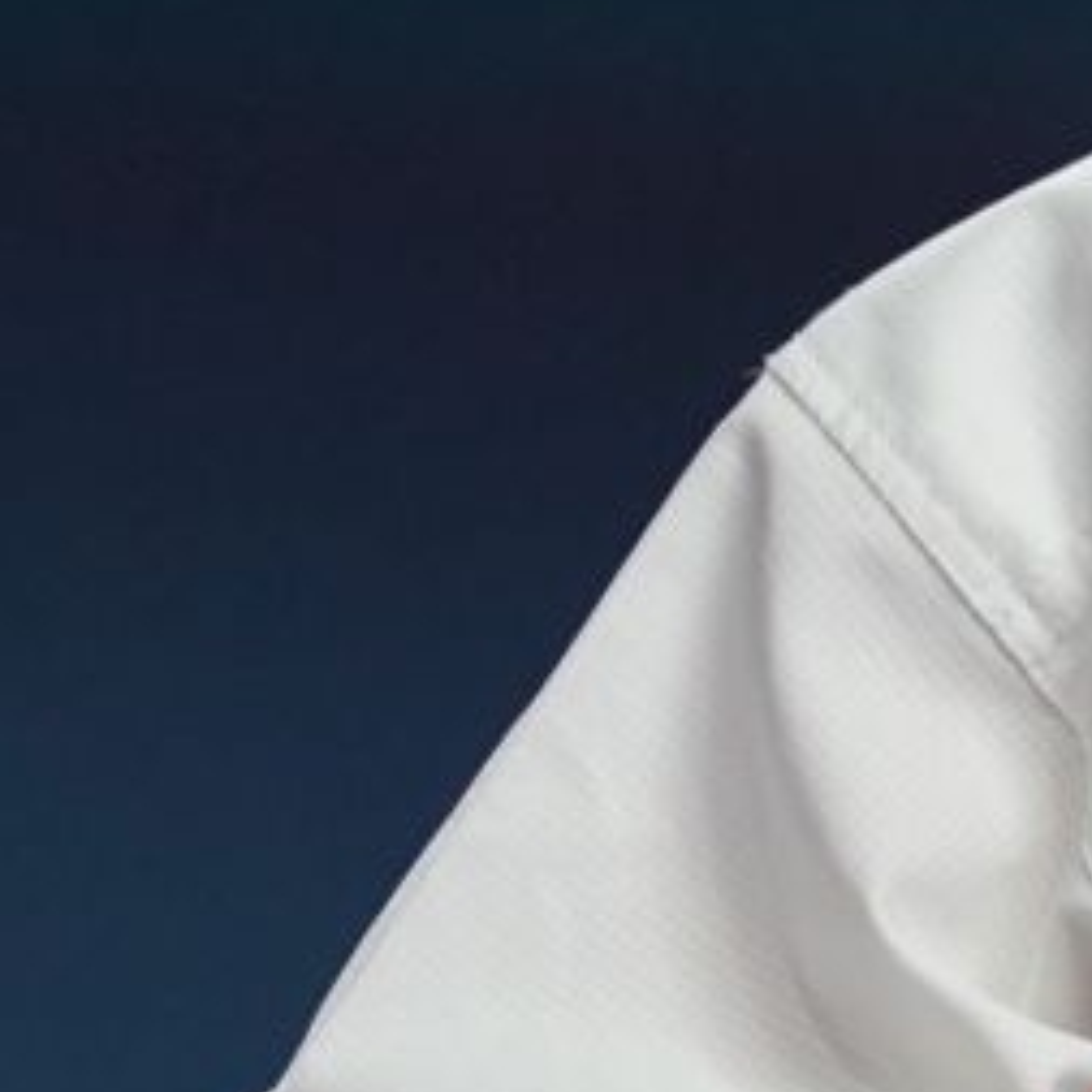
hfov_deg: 0.7
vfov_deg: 0.7
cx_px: 3669
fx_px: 86371
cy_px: 1019
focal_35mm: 2420
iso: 1600
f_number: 2.8
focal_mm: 400
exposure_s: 1/1000
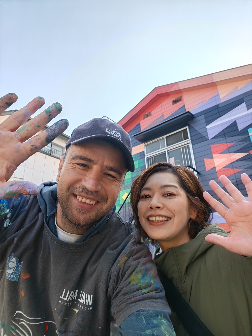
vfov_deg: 79.0
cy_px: 168
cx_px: 126
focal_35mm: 21
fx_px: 204
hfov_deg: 63.5
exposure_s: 1/220
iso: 50
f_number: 2.1
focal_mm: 2.98
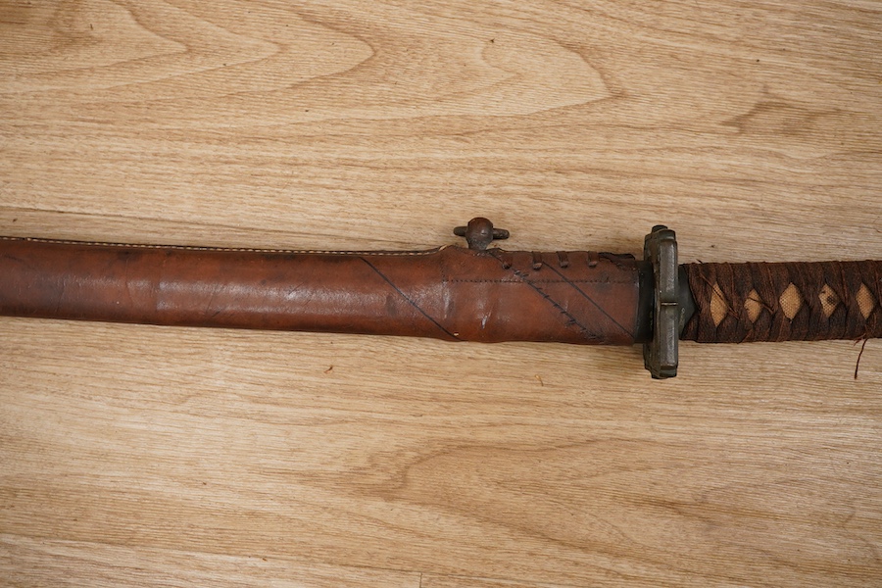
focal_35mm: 45
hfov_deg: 43.6
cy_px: 294
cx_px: 441
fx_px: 1102
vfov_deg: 29.9
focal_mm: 30
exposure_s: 1/125
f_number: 8
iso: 1250
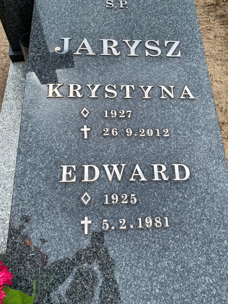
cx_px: 114
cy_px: 152
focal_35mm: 26
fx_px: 228
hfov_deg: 53.1
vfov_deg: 67.3
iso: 32
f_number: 1.8
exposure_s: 1/1898
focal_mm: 4.25
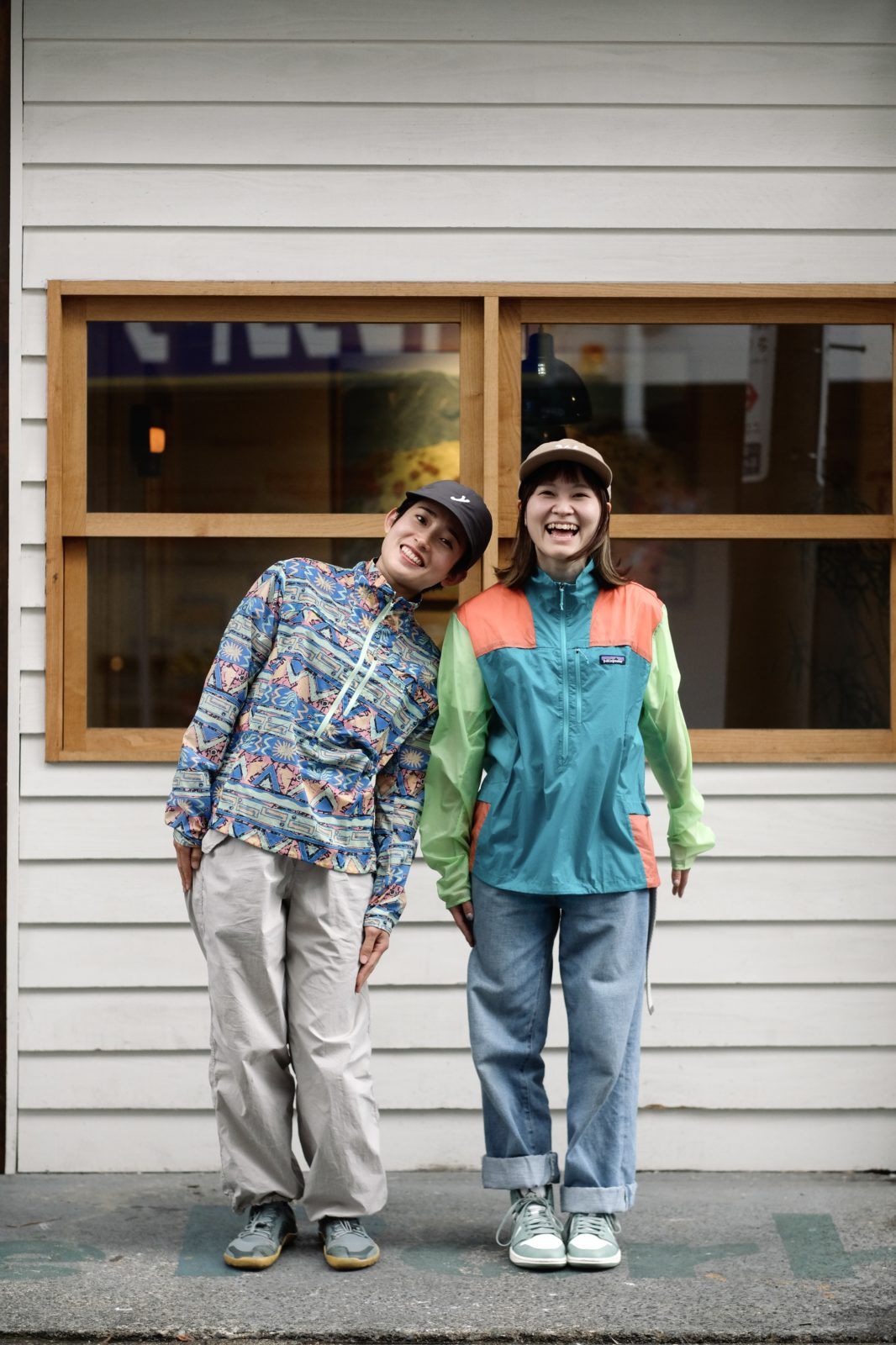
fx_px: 3137
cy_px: 672
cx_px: 448
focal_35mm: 84
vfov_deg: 24.2
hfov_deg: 16.3
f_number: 2
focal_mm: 56
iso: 1250
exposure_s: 1/2000
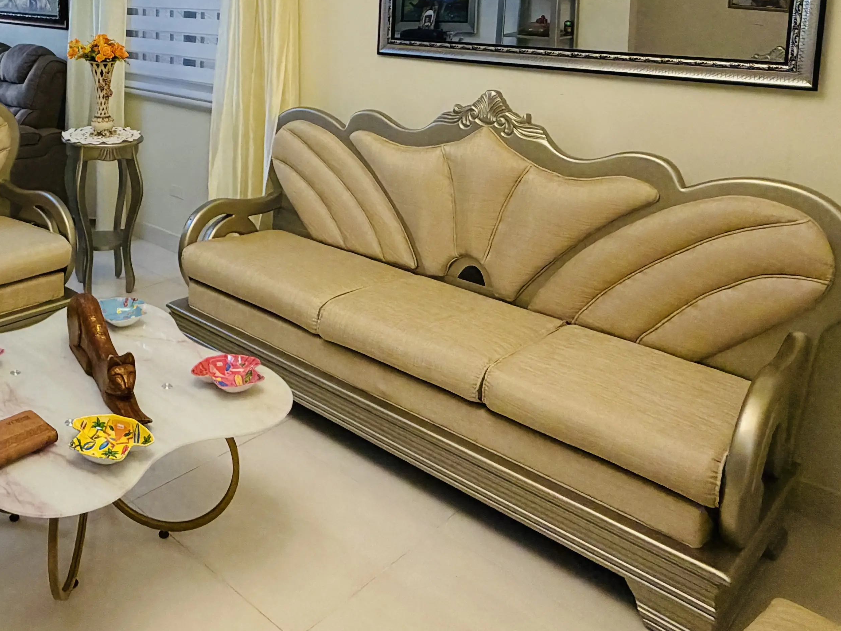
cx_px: 136
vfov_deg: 41.0
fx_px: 777
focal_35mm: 32
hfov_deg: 52.1
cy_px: 73
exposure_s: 1/60
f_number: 2.2
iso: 250
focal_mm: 2.22
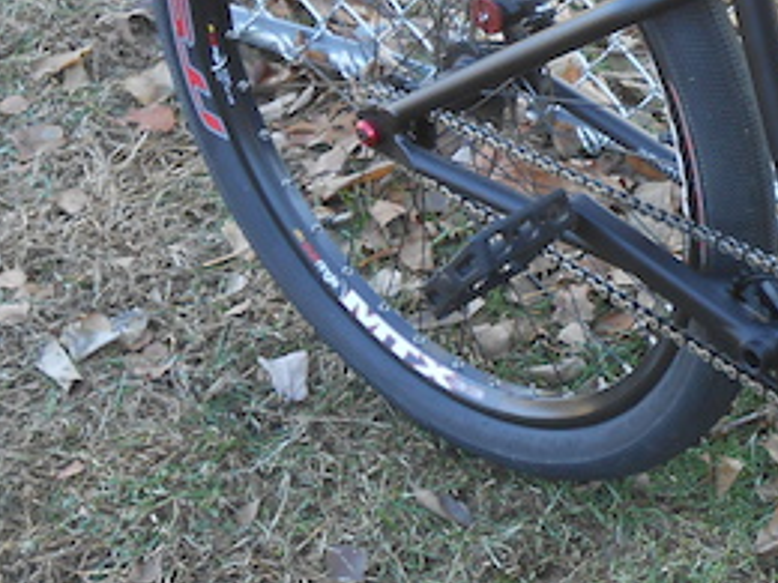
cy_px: 233
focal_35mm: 117
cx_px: 1104
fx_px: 2630
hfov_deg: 15.7
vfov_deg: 12.7
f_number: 4.2
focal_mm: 6.8
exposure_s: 1/40
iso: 80
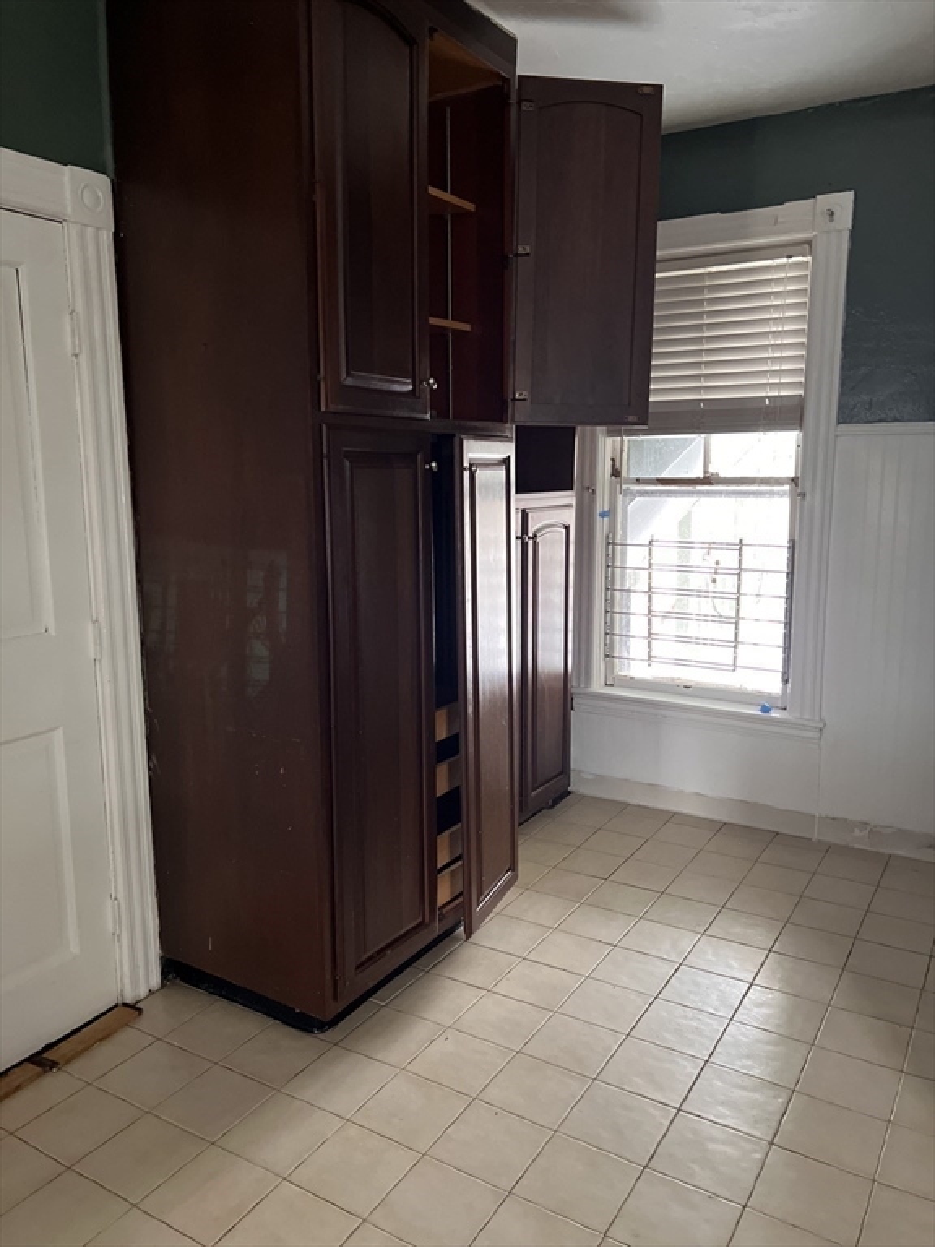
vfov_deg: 67.3
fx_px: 936
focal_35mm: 26
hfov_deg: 53.1
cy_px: 624
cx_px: 468
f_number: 1.5
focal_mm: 5.7
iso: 500
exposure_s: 1/51
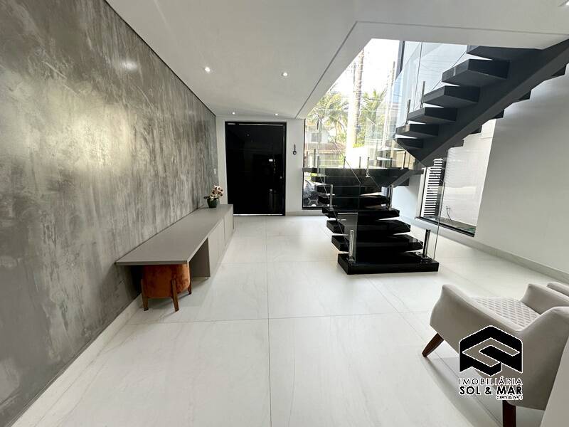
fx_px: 230
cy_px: 214
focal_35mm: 14
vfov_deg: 85.7
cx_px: 284
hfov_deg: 102.1
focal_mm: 2.22
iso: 80
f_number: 2.2
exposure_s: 1/99
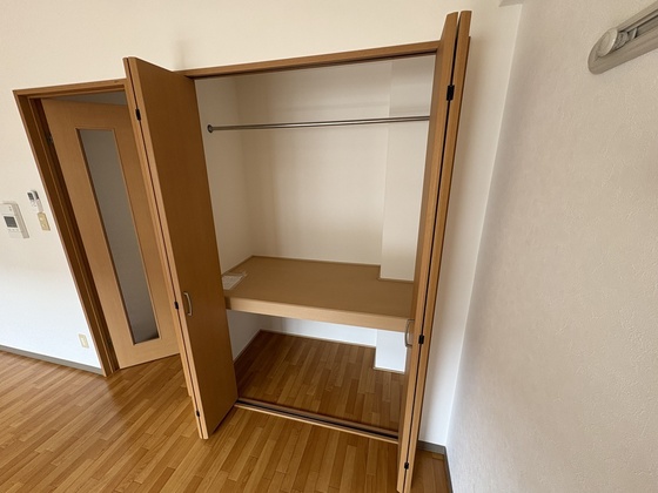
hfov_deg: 102.1
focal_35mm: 14
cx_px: 329
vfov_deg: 85.7
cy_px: 246
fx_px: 266
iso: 125
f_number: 2.2
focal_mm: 2.22
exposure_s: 1/99
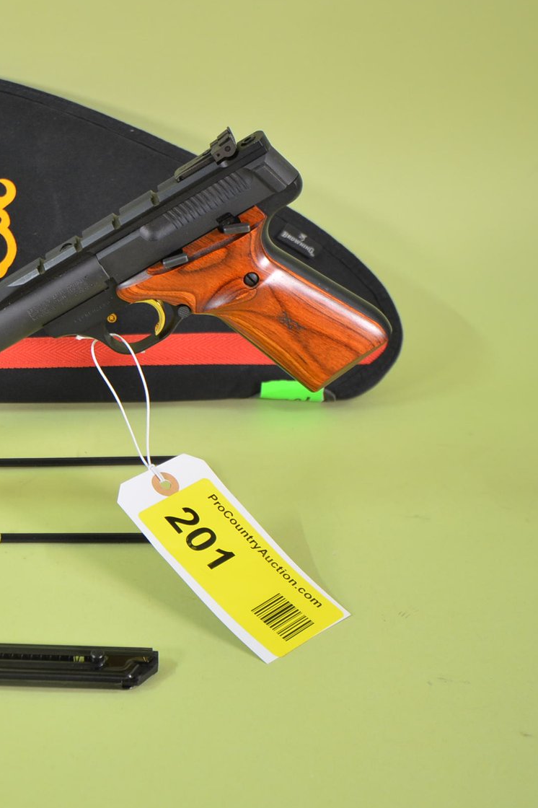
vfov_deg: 36.3
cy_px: 403
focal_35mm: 55
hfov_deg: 23.8
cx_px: 27
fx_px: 1234
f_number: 4.5
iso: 400
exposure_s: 1/100
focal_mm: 24
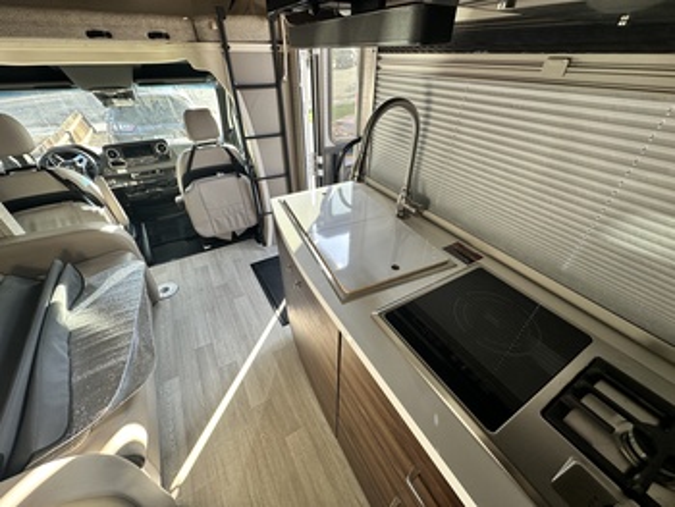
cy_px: 254
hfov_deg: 102.0
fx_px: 273
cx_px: 338
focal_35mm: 14
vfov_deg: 85.7
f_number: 2.2
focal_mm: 2.22
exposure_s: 1/99
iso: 100
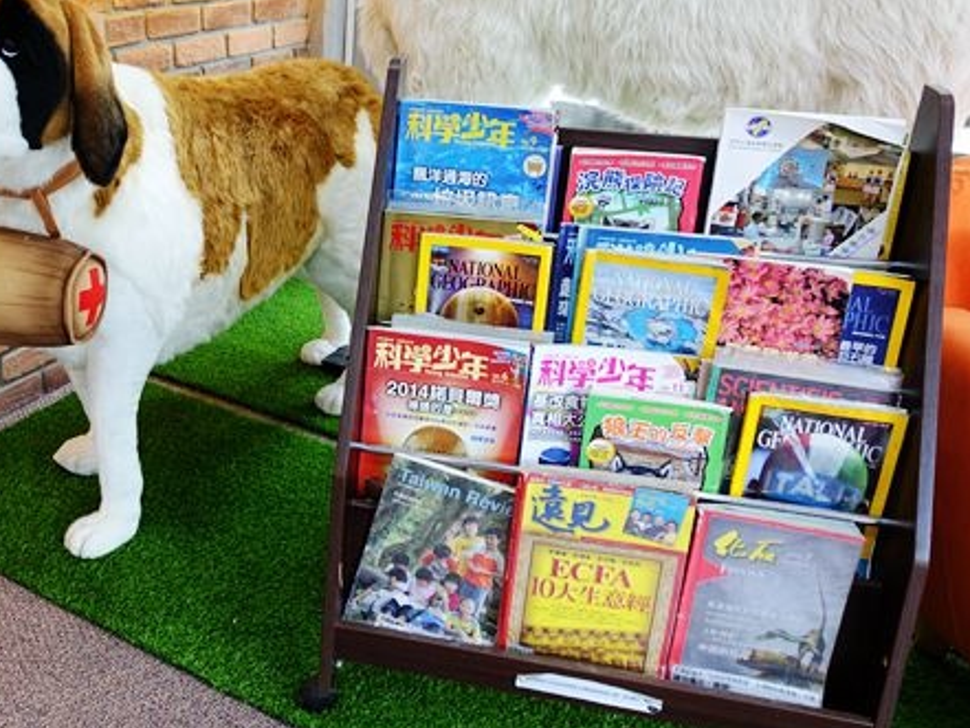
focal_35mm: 34
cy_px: 296
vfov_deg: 41.6
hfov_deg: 52.5
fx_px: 953
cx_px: 297
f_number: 2.5
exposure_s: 1/30
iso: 125
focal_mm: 8.8
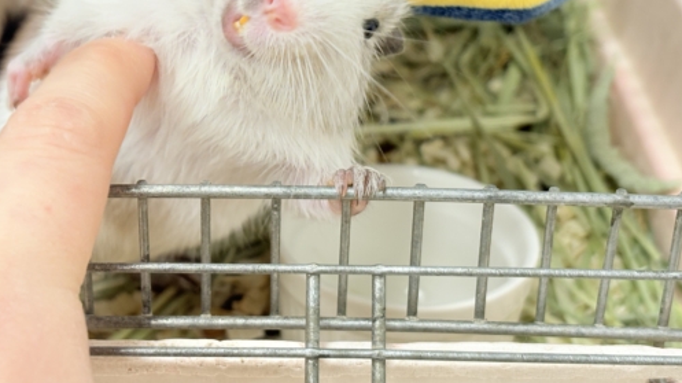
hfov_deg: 29.0
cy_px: 113
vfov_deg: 16.5
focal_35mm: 73
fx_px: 1319
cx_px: 301
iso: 100
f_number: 1.6
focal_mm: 5.96
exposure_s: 1/50
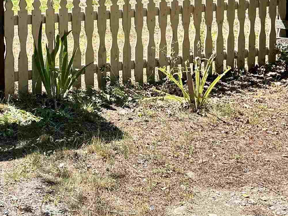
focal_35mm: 74
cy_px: -49
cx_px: 32
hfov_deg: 25.5
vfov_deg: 18.7
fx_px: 616
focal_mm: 6.86
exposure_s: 1/1473
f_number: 1.78
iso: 80
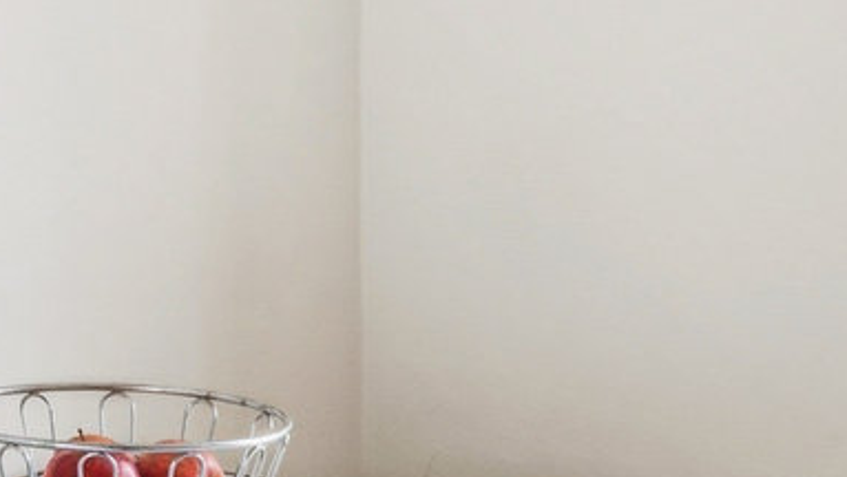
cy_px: -73
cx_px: -374
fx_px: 2764
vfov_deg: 9.8
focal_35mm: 123
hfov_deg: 16.1
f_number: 10
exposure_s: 1/10
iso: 200
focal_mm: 15
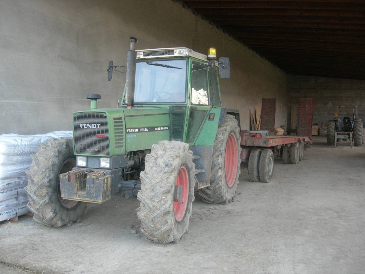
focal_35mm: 38
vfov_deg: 37.7
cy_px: 137
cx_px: 182
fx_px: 401
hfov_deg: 49.0
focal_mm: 7.8
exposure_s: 1/123
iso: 126
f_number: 2.8
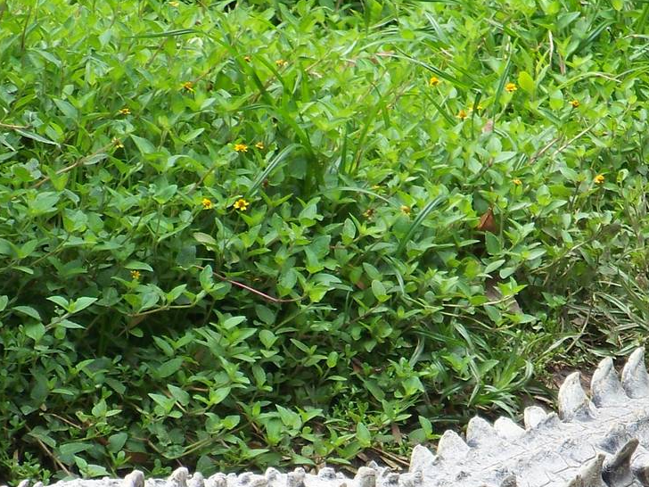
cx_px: 296
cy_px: 531
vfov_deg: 1.9
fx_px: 14305
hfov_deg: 2.6
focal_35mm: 763
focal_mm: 57.7
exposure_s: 1/100
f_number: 4.5
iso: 64
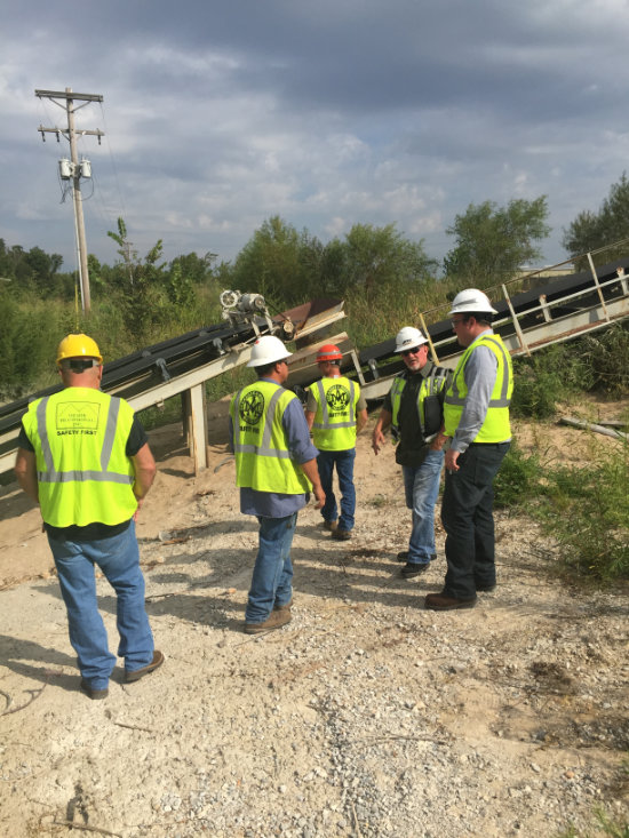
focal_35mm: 29
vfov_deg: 61.7
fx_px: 702
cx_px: 314
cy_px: 419
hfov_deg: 48.2
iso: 32
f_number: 2.2
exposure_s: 1/2825
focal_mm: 4.2
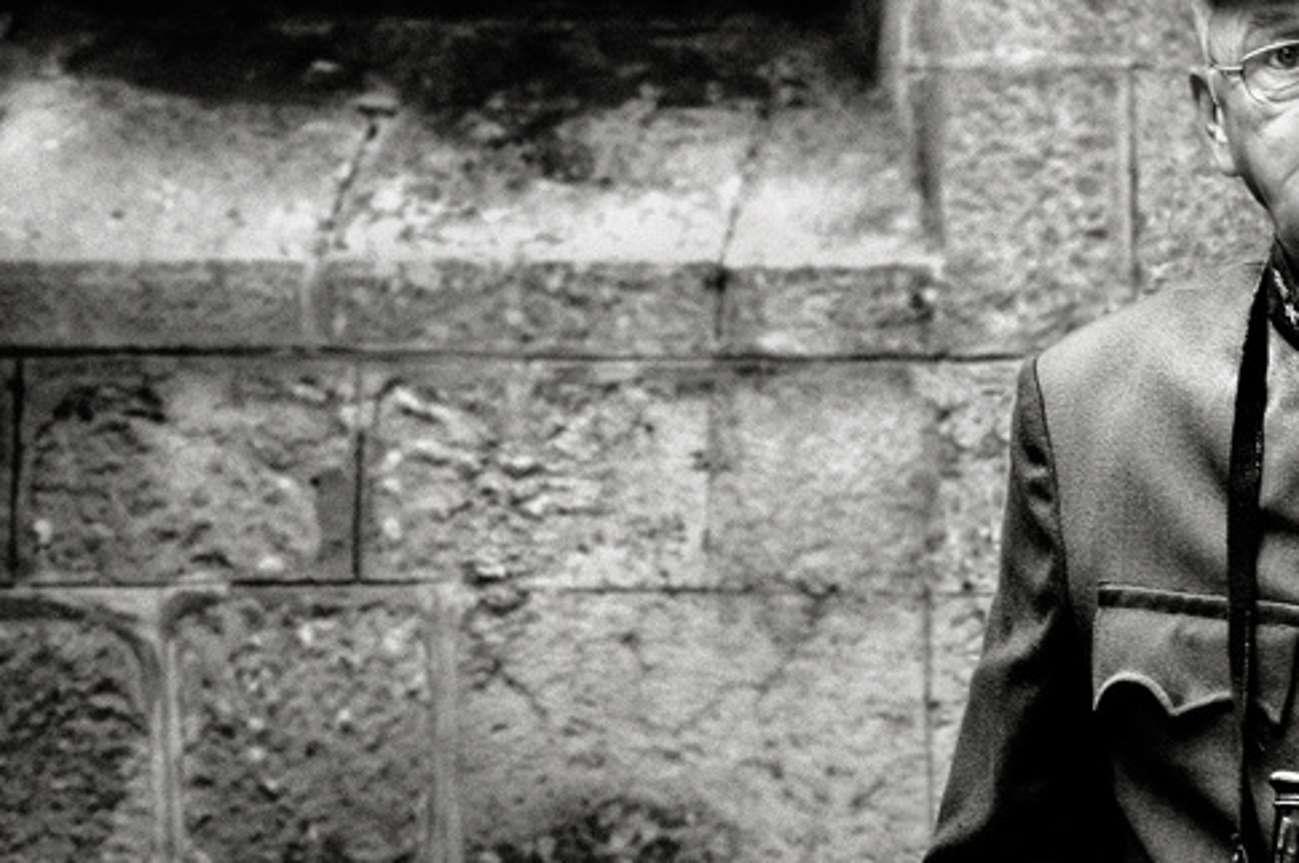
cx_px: 932
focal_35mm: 170
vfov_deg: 8.0
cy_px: 300
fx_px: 6127
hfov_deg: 12.1
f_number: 9
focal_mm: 55
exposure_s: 1/8
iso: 200
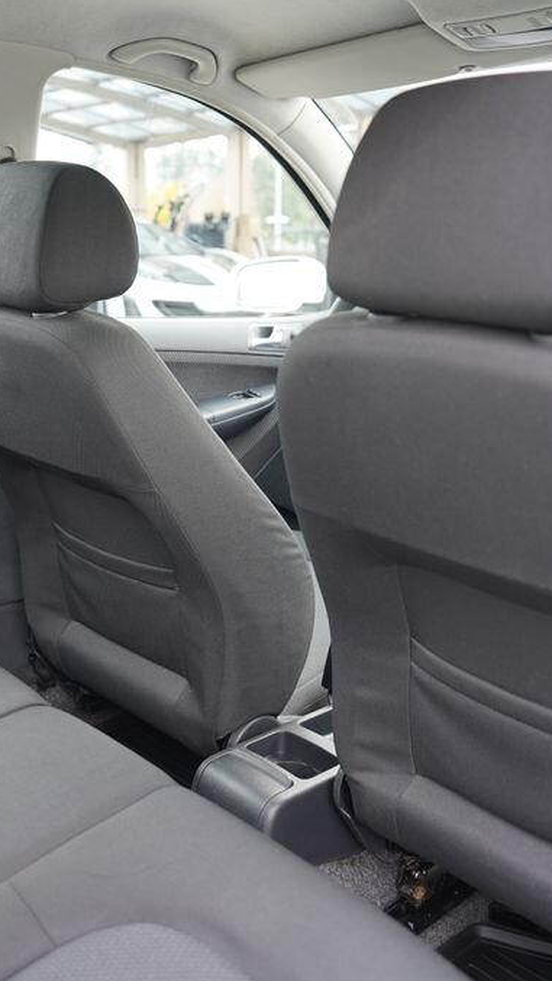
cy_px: 490
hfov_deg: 30.9
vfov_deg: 52.8
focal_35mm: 38
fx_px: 990
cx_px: 177
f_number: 2.8
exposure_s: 1/40
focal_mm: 24
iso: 100
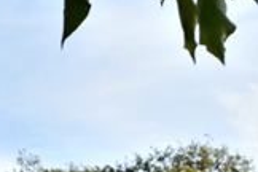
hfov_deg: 8.7
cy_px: 92
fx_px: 1656
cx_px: -137
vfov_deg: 5.9
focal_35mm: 231
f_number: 9
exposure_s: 1/320
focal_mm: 25
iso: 200
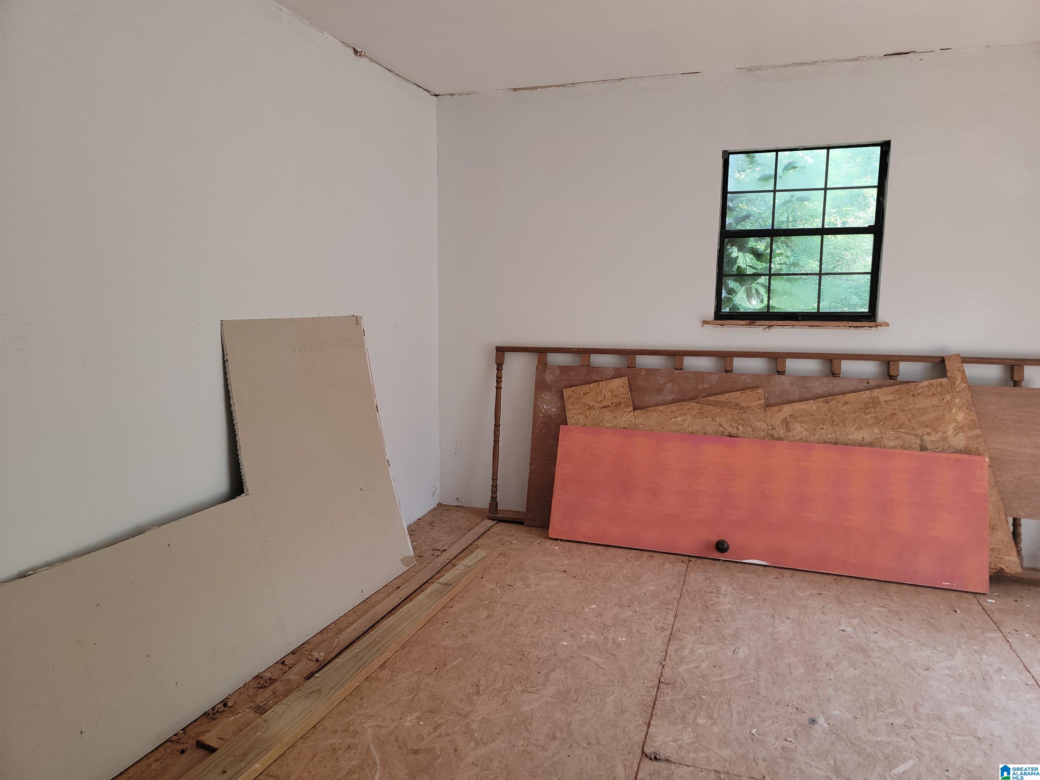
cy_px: 390
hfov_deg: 71.6
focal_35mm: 24
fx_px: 721
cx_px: 520
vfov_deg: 56.8
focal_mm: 6.7
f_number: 1.8
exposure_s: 1/60
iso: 40
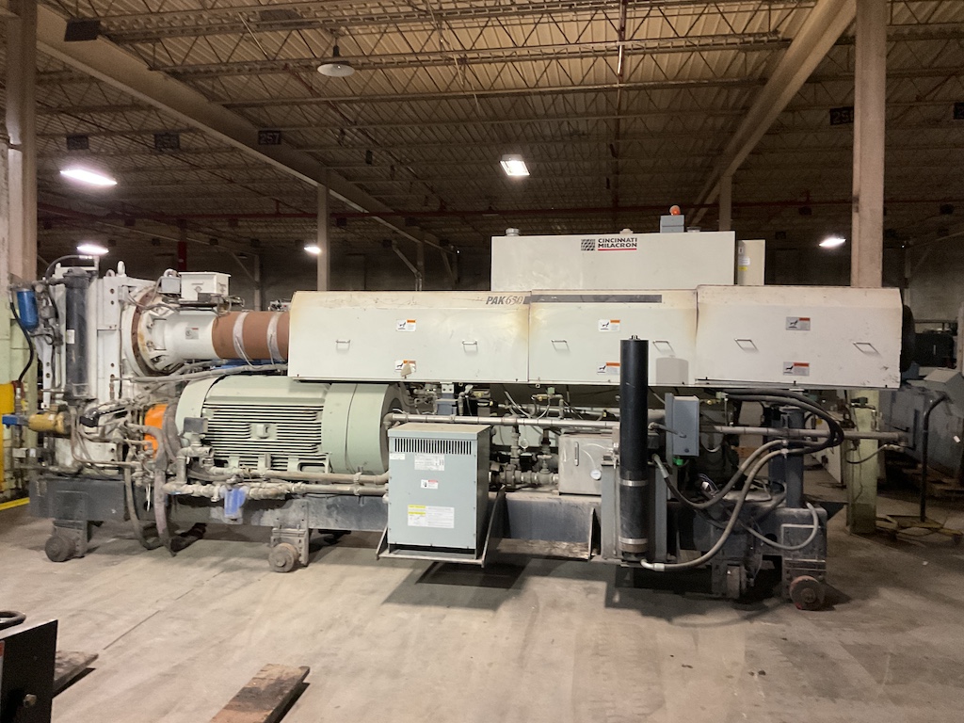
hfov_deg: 61.7
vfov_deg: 48.2
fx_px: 808
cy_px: 362
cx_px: 482
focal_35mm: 29
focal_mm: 3
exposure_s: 1/40
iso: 320
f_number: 1.8
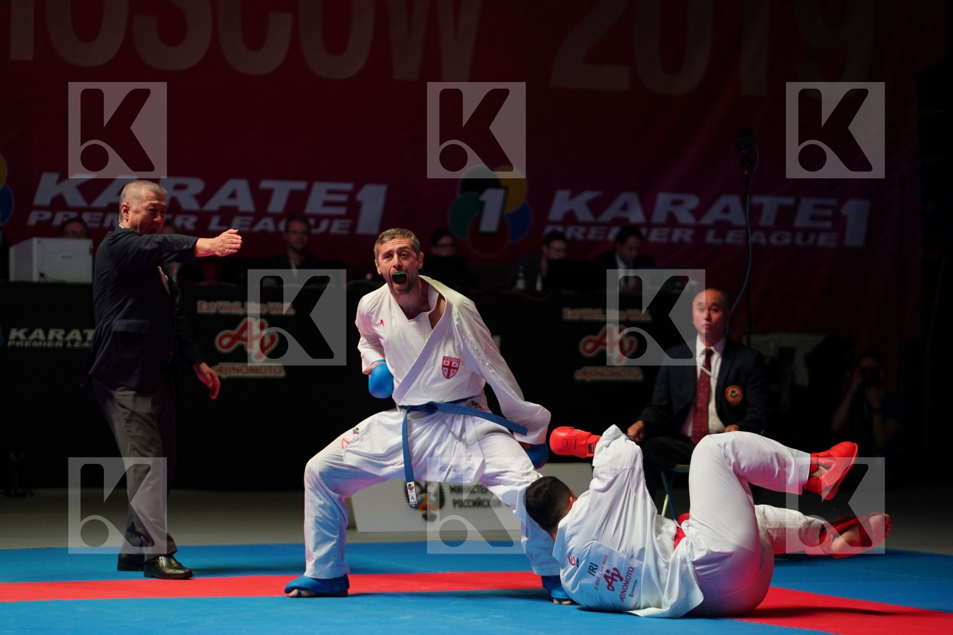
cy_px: 318
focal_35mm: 127
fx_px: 3362
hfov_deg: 16.1
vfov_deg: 10.8
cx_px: 476
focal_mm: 127
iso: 1600
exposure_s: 1/1000
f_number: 2.8
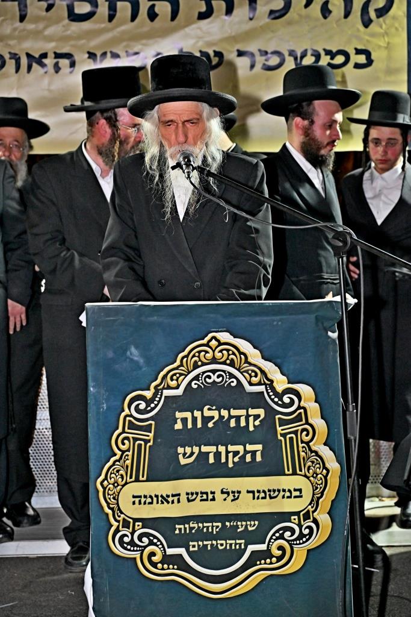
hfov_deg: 19.2
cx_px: 206
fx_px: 1215
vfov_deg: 28.4
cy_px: 308
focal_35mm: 71
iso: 2000
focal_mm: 71
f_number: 4
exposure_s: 1/160
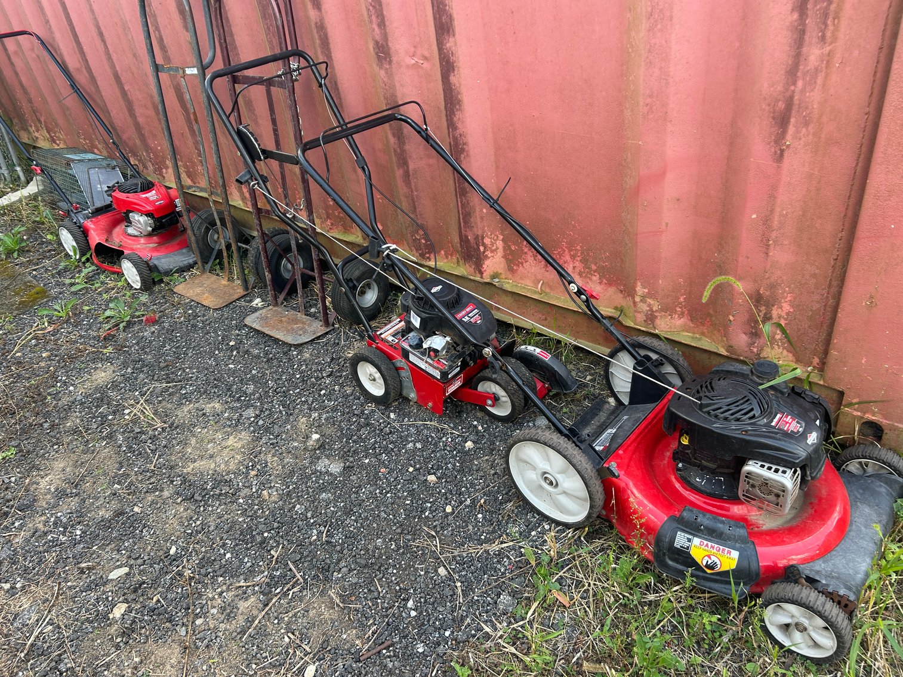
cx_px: 452
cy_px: 338
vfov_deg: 53.1
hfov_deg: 67.3
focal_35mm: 26
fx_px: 678
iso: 40
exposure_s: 1/167
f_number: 1.5
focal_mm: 5.7
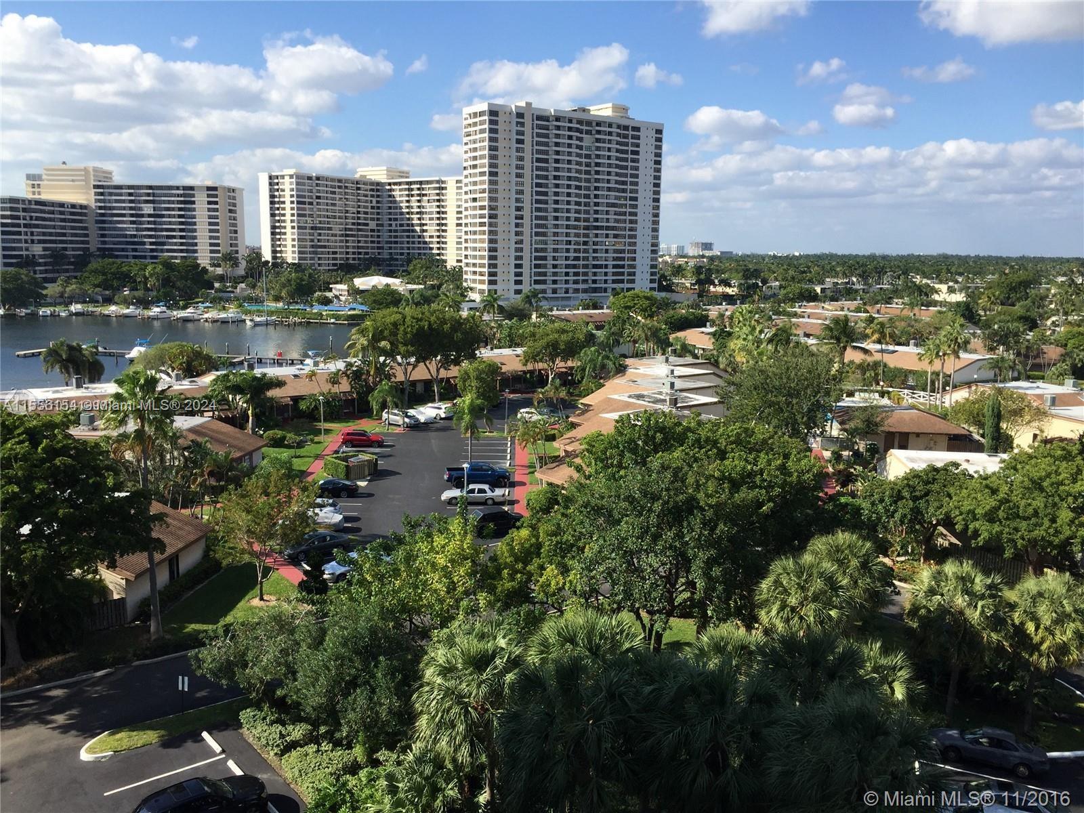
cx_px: 542
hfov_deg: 61.7
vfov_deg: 48.2
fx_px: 908
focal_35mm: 29
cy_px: 406
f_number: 2.2
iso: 32
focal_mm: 4.15
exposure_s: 1/1980
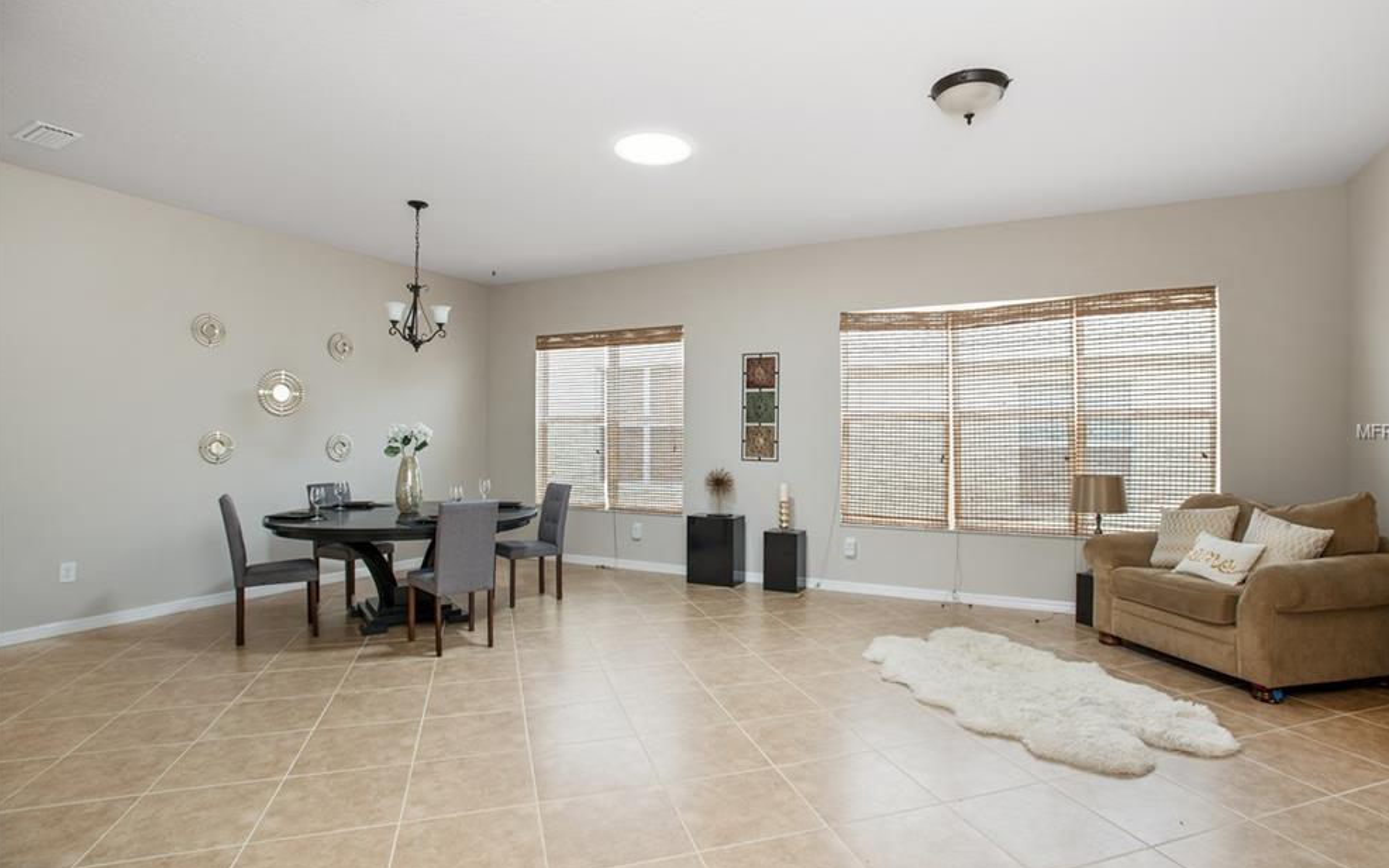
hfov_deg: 91.1
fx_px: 681
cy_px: 432
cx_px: 716
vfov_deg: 65.0
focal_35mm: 18
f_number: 8
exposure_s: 1/2.5
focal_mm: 17
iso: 400
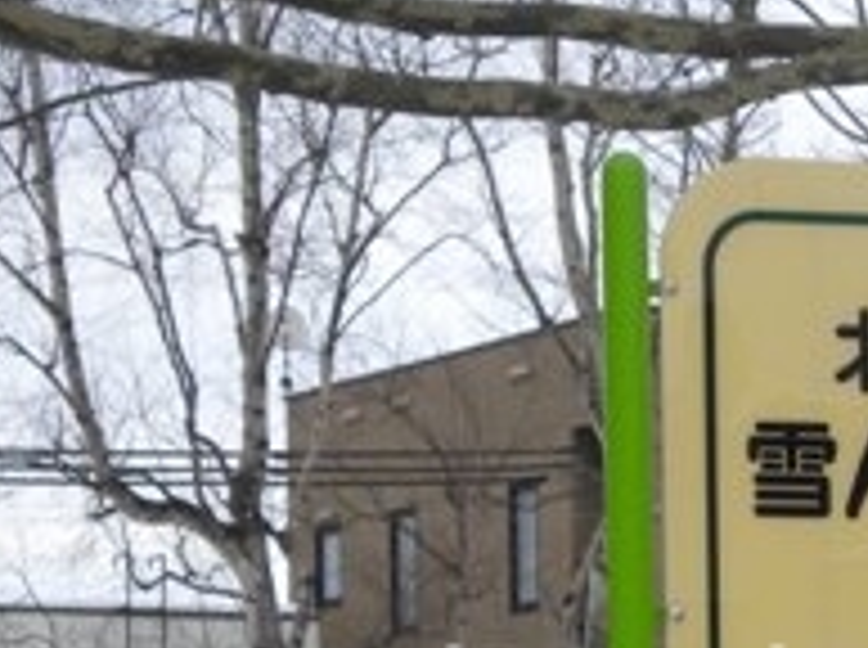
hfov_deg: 8.8
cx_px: 733
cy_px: 698
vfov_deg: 6.5
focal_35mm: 226
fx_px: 5656
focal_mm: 12.3
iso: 113
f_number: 4.6
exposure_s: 1/312
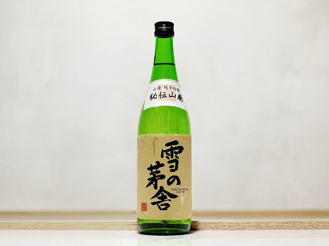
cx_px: 164
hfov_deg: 36.8
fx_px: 494
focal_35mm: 52
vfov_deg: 28.0
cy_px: 123
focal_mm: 6
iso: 80
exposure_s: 1/120
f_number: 2.4
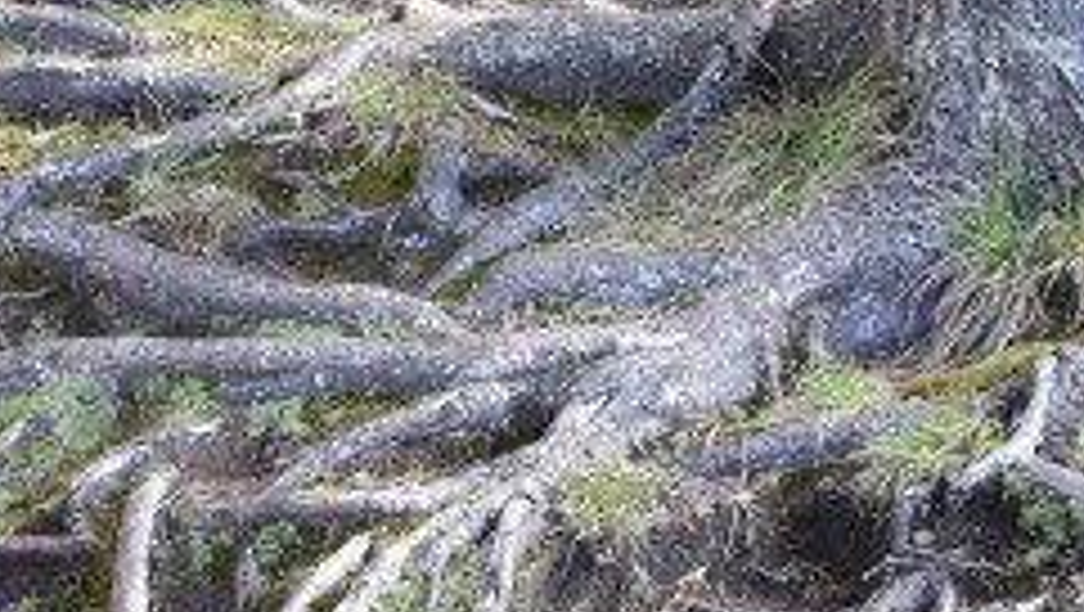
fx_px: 4603
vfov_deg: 7.4
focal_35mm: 160
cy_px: -536
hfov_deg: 13.3
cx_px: 918
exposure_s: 1/80
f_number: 8
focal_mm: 24
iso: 400
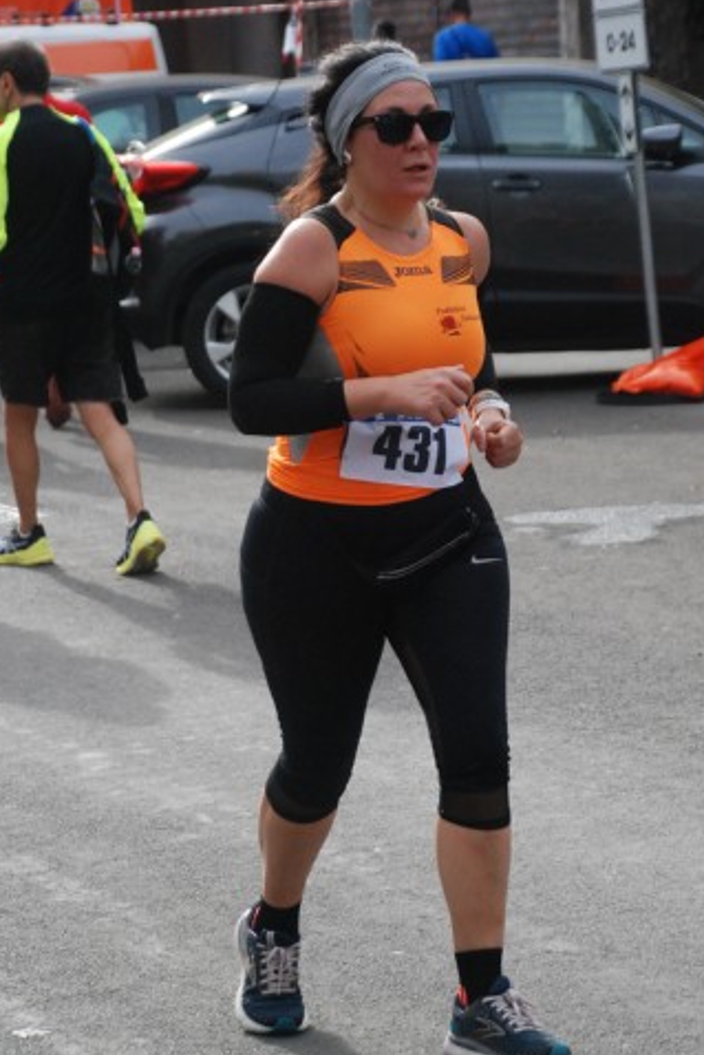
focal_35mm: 132
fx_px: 3869
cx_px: 429
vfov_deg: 15.5
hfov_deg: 10.4
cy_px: 528
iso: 1000
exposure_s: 1/800
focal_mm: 70
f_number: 5.6
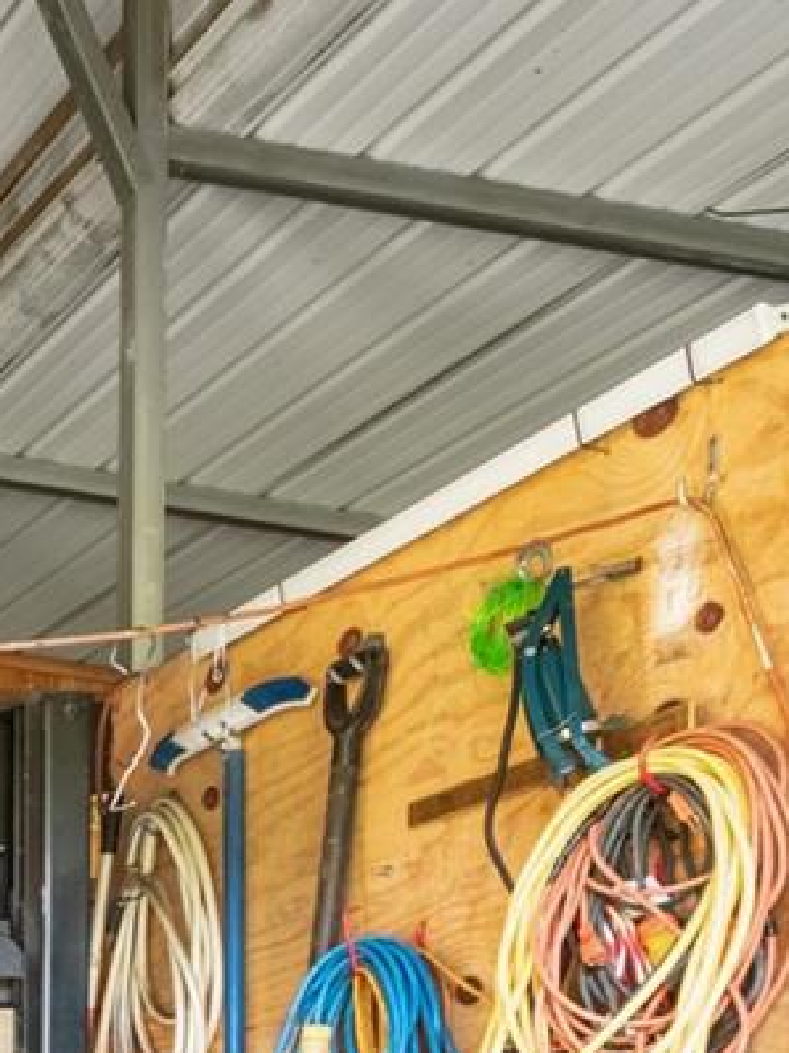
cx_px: -773
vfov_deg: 29.2
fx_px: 1765
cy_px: 1230
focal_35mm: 58
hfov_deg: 17.9
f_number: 9
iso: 100
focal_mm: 10
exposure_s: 1/10
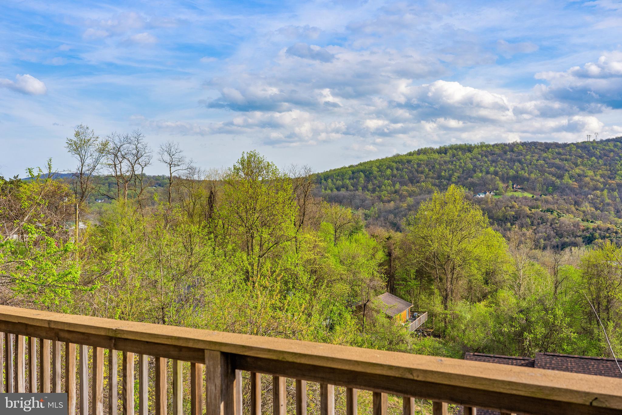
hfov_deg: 50.7
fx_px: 656
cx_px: 311
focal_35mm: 38
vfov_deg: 35.0
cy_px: 208
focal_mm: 38
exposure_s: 1/800
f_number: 8
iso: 400
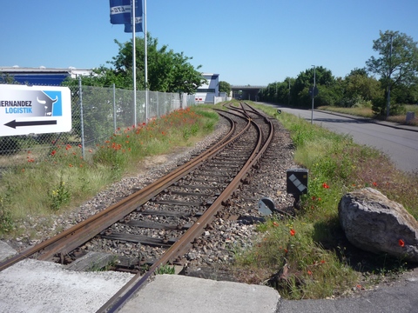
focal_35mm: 32
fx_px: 386
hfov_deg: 56.8
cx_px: 209
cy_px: 156
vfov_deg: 44.2
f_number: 5
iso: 100
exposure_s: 1/500
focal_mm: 5.2
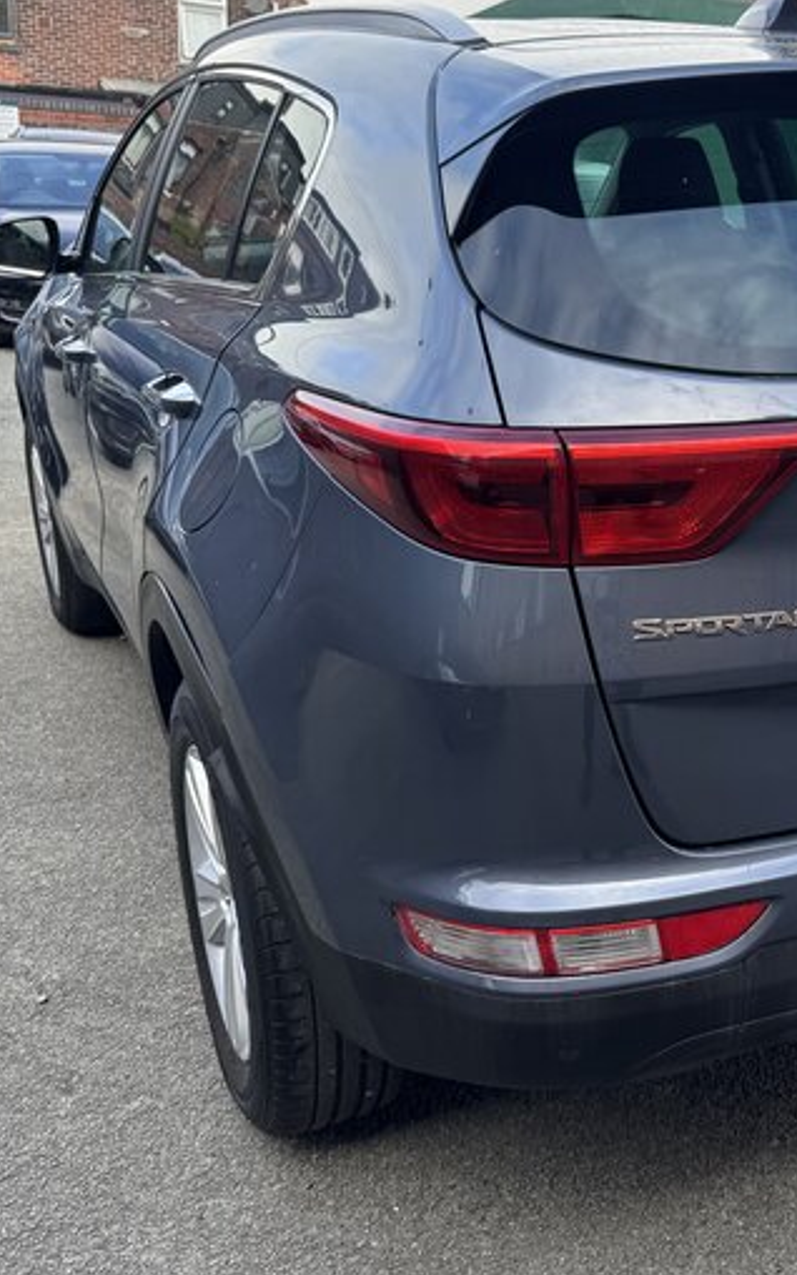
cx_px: 820
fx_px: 1391
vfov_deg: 49.1
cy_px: 549
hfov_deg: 29.6
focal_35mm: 40
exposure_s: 1/651
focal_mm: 6.76
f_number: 1.78
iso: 80
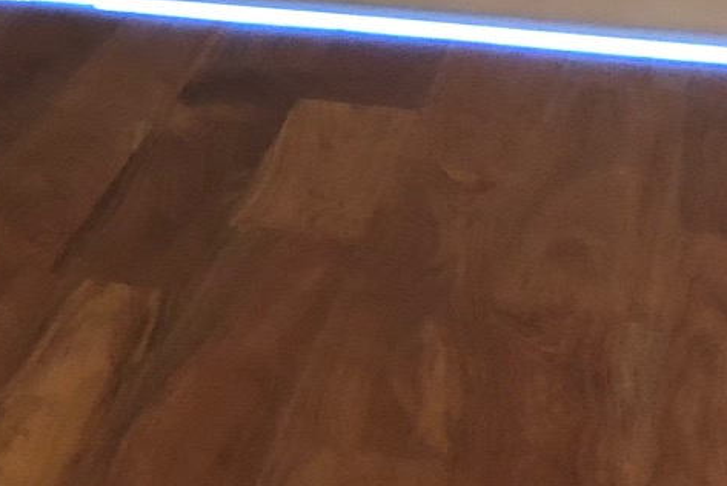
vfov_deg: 10.0
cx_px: -758
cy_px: -575
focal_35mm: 124
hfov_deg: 13.8
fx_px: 2506
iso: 64
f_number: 1.8
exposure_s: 1/15
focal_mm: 3.99
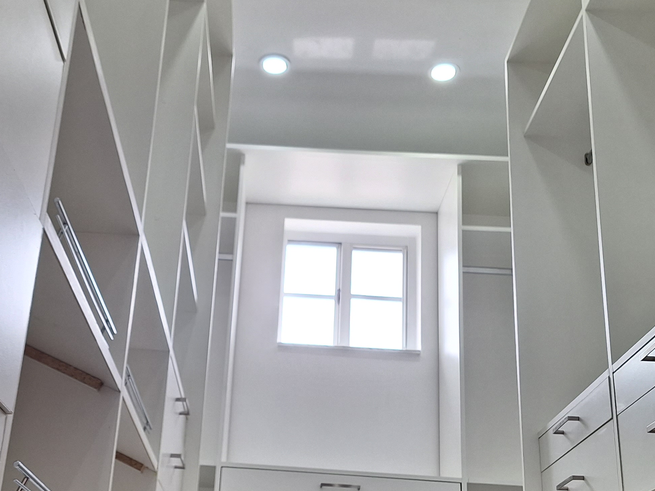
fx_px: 908
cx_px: 230
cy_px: 292
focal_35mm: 48
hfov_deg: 39.3
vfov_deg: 30.2
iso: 40
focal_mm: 5.54
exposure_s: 1/169
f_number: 1.8
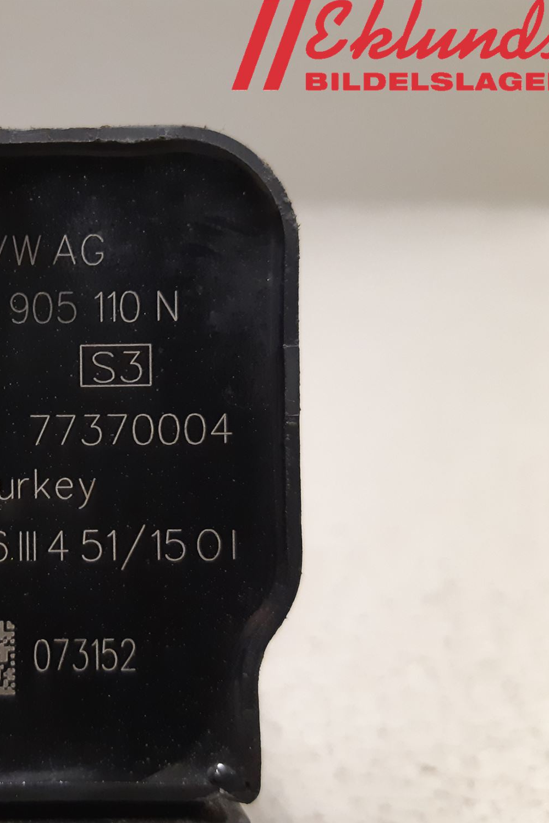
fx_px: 846
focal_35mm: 37
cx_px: 6
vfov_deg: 51.9
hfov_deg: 33.1
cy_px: 419
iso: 200
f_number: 1.7
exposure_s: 1/50
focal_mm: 3.93
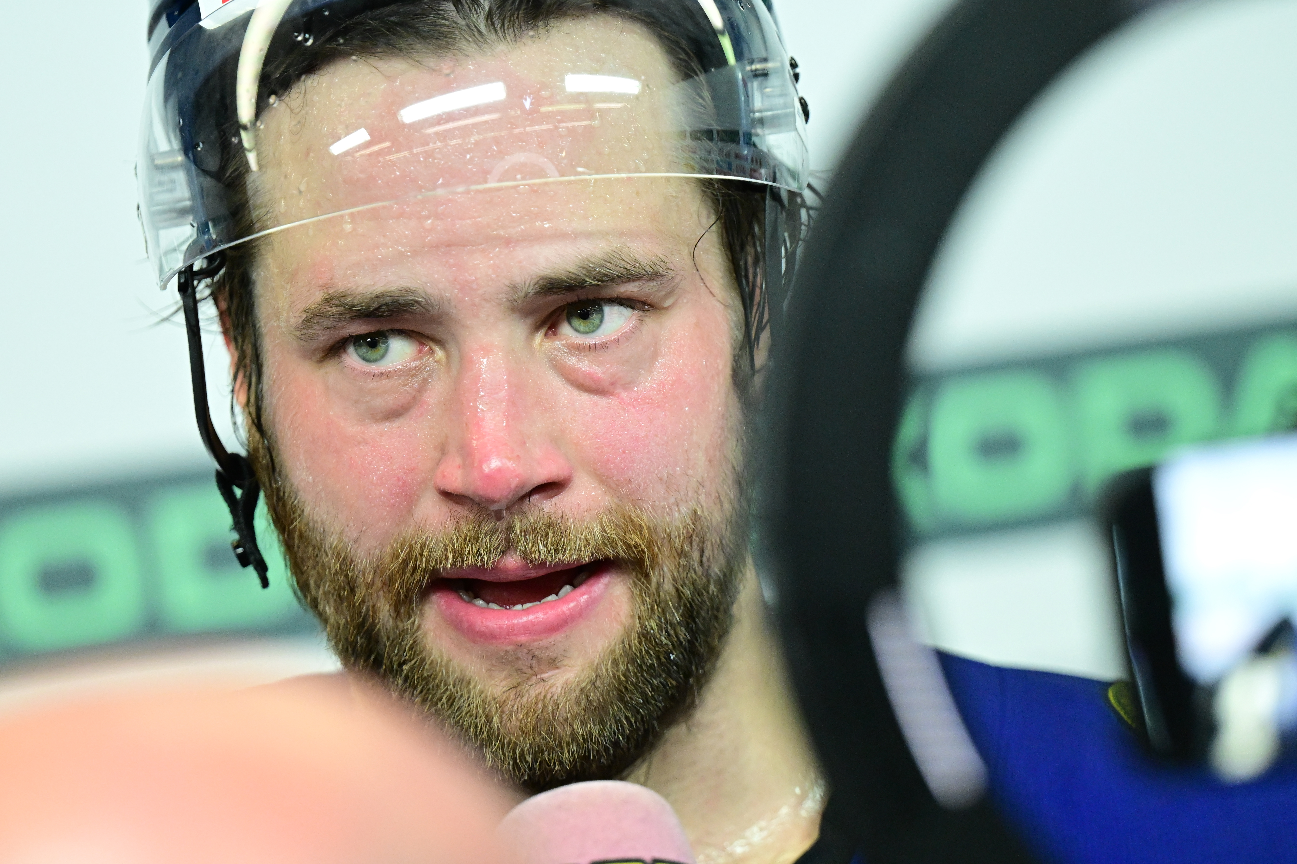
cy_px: 432
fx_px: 6735
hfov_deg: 11.0
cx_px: 648
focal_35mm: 187
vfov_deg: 7.3
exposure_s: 1/1600
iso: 4000
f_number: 2.8
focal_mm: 125
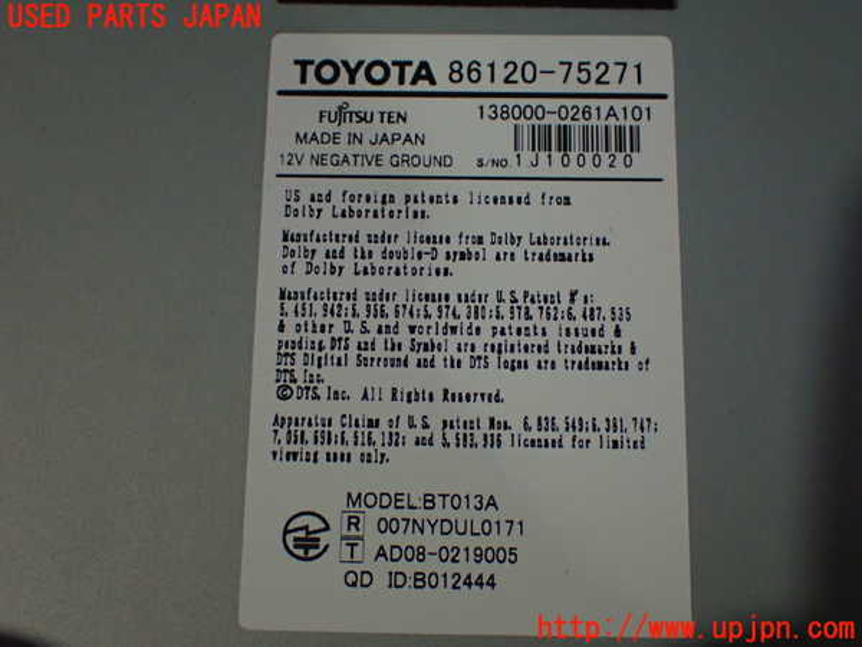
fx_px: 1170
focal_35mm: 47
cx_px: 431
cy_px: 324
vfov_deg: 30.9
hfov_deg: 40.4
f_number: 3.1
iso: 800
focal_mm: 8.4
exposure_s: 1/60
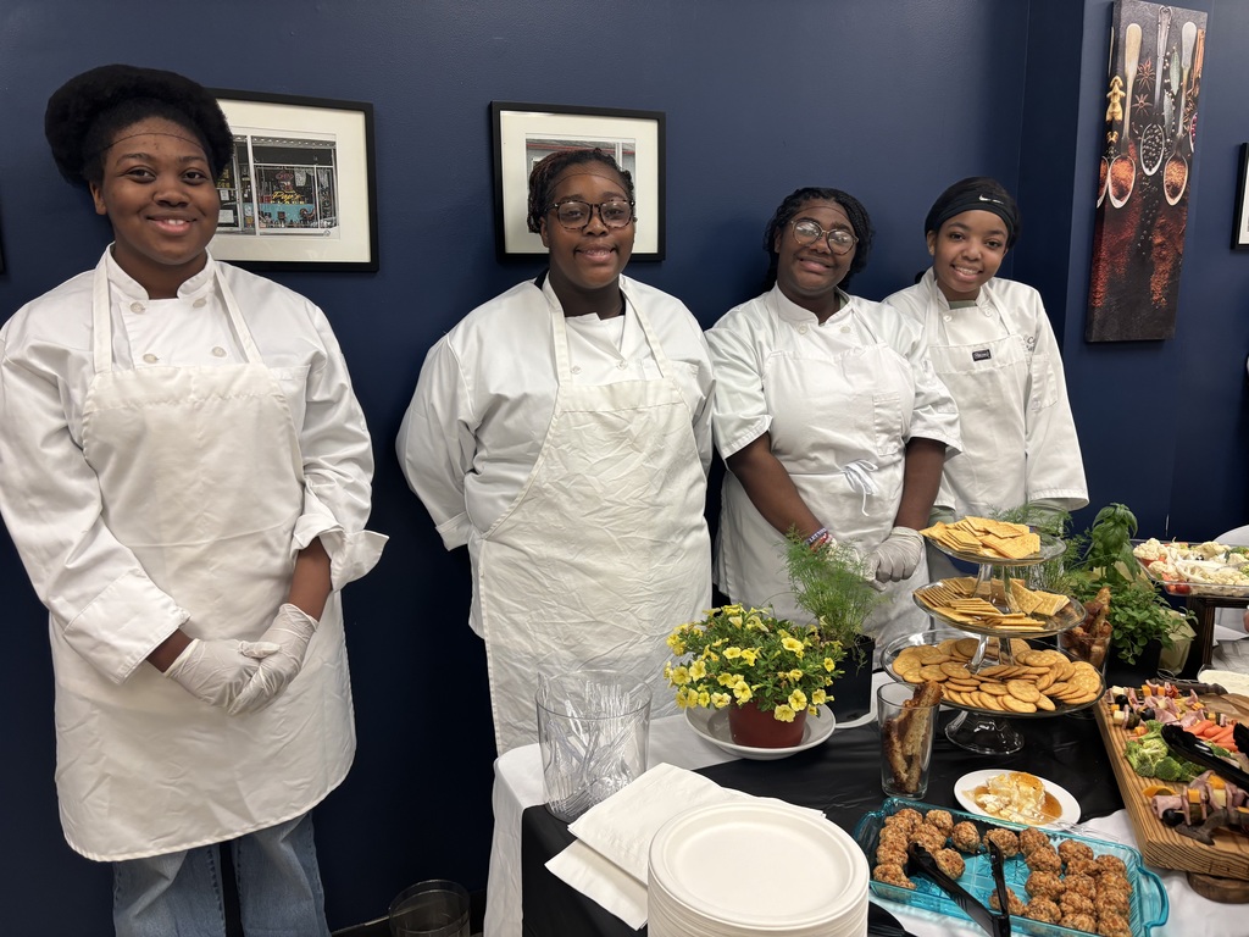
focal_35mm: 26
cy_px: 468
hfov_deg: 67.3
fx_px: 938
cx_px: 624
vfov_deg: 53.1
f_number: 1.6
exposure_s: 1/60
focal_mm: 5.96
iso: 100
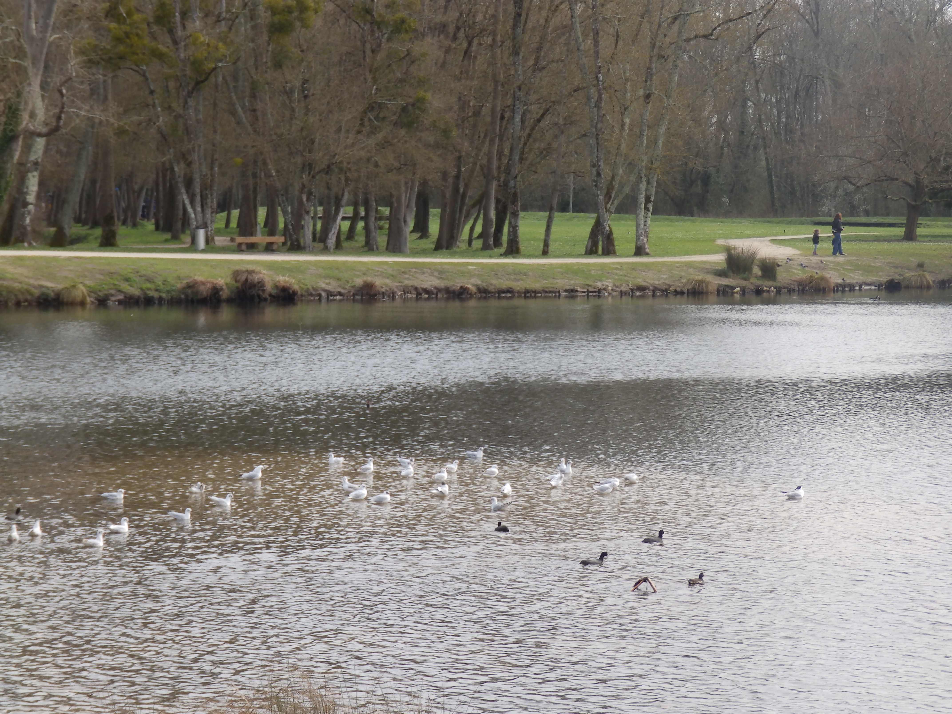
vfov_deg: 12.9
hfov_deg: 17.1
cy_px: 357
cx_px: 476
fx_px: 3163
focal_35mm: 115
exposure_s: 1/200
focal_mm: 20.6
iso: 80
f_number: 4.8
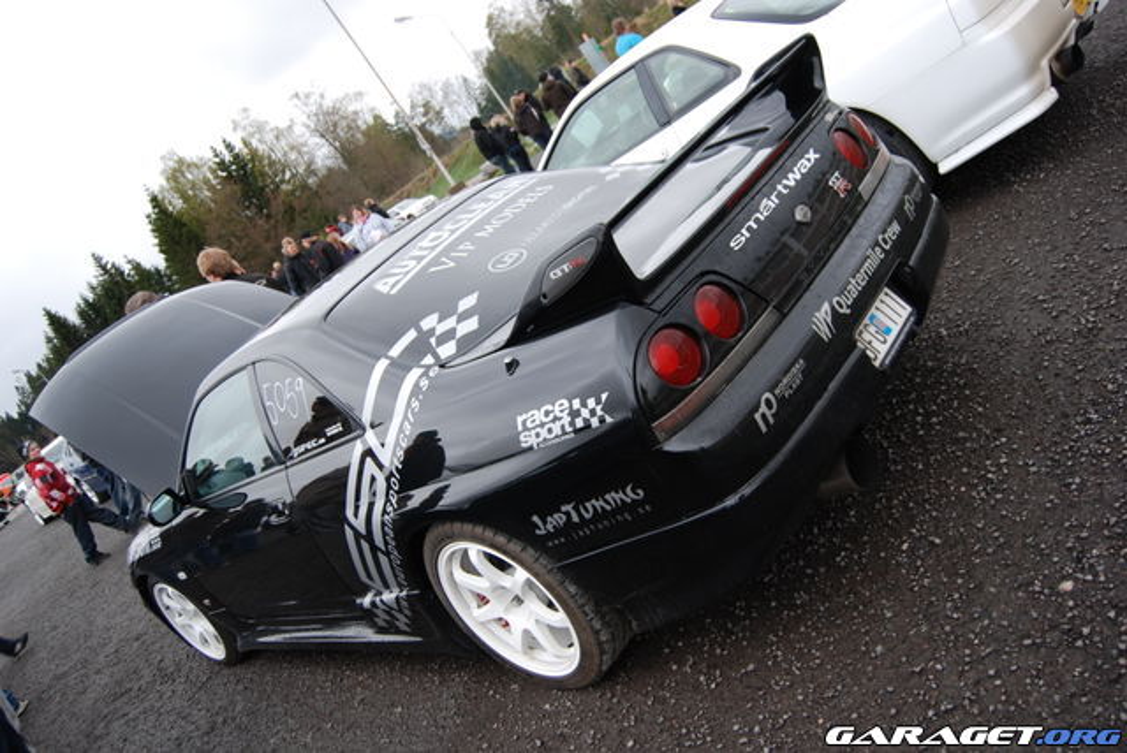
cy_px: 376
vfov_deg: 45.8
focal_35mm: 28
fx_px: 893
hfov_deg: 64.5
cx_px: 564
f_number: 4
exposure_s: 1/60
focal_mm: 19
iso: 100
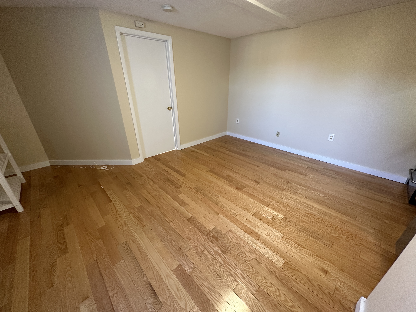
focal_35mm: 14
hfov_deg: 102.1
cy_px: 156
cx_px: 208
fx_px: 168
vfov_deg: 85.7
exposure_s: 1/60
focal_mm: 2.22
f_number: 2.2
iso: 250
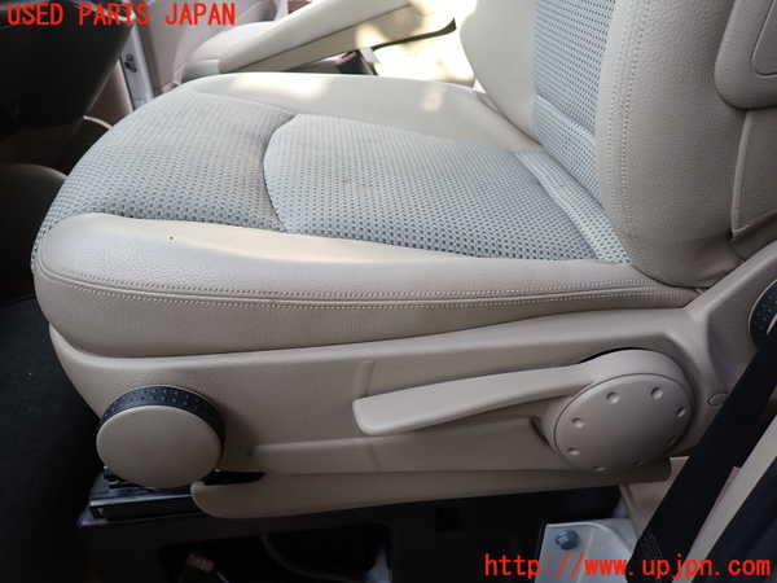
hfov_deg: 69.4
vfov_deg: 54.9
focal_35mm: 25
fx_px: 561
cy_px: 292
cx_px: 388
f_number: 2
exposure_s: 1/100
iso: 100
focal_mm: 4.5
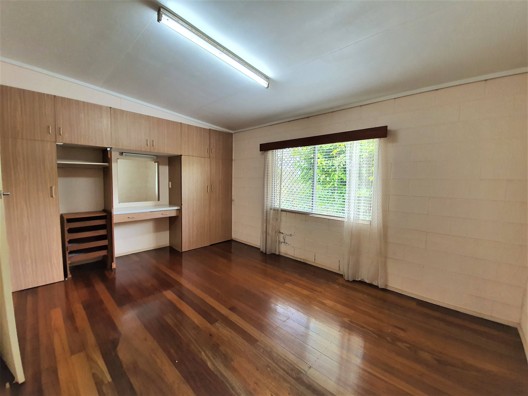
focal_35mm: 13
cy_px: 198
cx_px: 264
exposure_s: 1/50
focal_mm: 1.8
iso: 125
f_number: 2.2
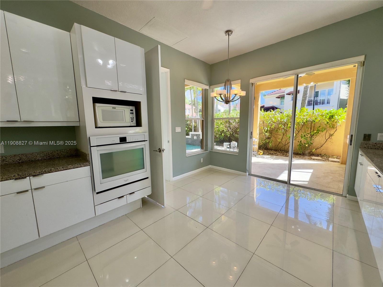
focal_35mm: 14
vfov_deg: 85.7
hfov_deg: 102.1
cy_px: 144
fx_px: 155
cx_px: 192
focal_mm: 2.22
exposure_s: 1/184
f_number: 2.2
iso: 40
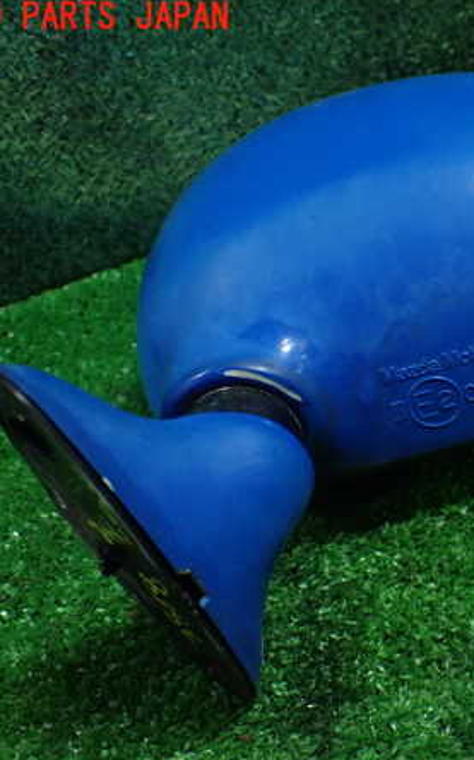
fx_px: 890
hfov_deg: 28.6
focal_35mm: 43
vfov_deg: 46.2
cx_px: 431
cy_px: 382
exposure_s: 1/125
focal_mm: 5.4
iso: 800
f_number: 2.3
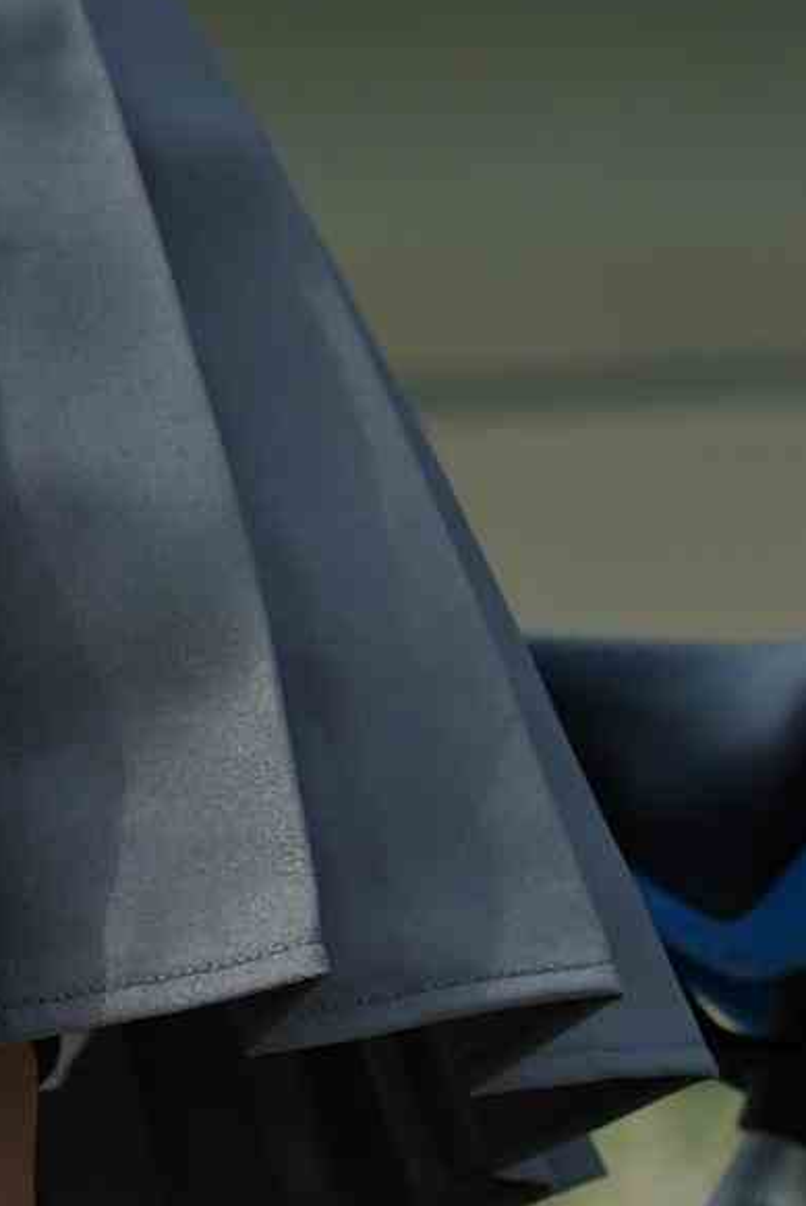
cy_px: 2319
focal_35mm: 364
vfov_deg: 5.5
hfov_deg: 3.8
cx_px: -160
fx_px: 12202
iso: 50
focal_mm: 50
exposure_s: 1/1250
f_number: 4
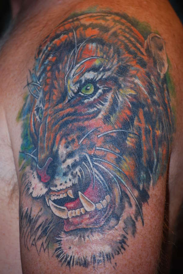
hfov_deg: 8.7
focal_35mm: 158
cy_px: 137
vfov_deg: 13.0
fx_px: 1197
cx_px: 92
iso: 200
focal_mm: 105
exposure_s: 1/60
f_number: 4.8
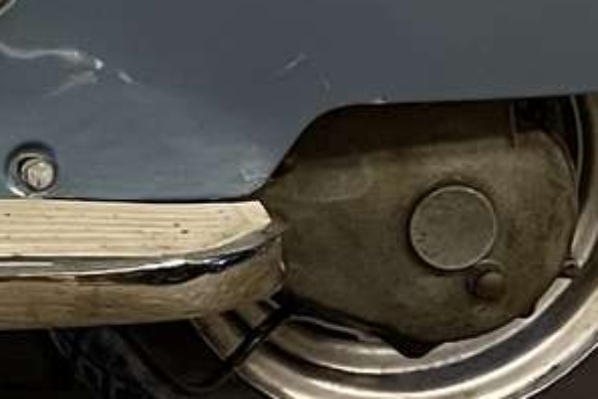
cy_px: -371
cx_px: -505
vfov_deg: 7.3
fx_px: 3023
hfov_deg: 10.6
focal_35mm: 182
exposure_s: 1/33
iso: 320
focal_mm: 4.2
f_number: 1.6
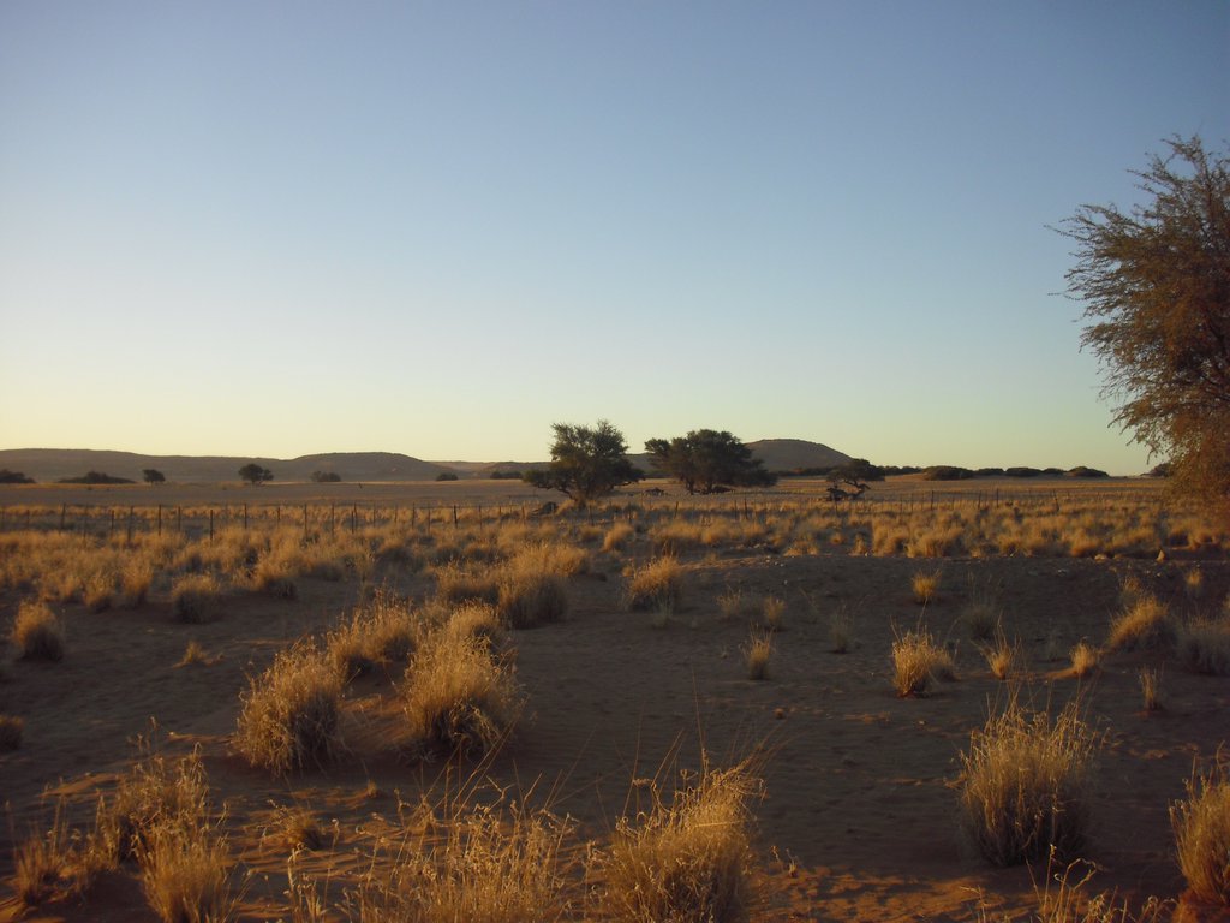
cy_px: 462
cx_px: 615
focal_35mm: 38
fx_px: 1350
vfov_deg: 37.7
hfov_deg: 49.0
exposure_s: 1/60
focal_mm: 6.2
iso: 100
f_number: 8
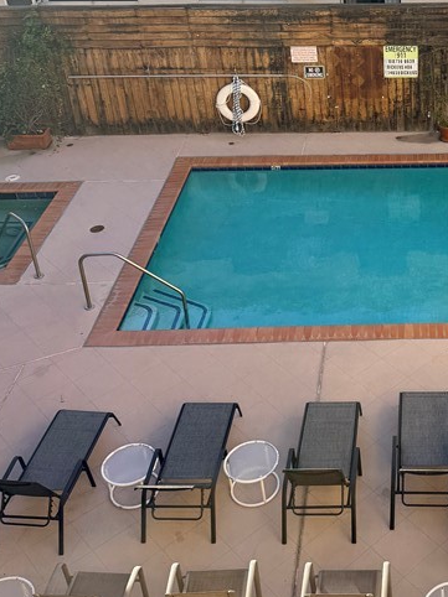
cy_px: 157
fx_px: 881
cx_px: 431
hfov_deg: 27.2
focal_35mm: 51
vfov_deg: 36.7
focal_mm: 6.76
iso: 100
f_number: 1.78
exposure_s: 1/2110
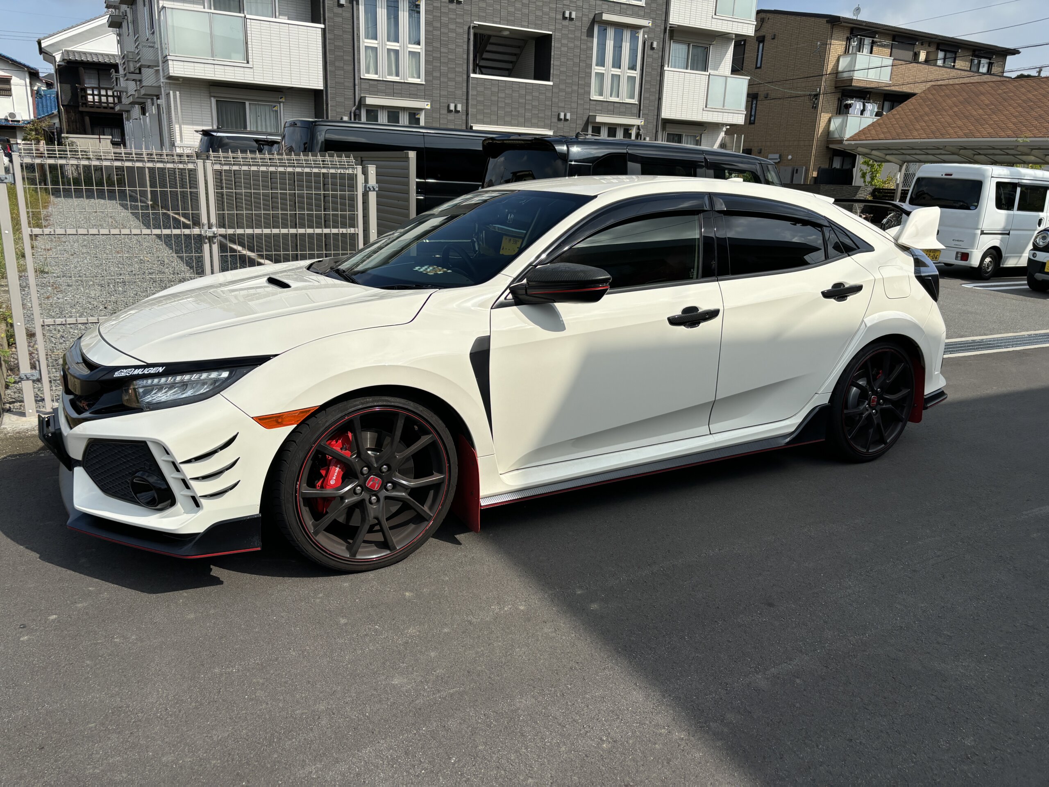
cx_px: 524
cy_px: 394
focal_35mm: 26
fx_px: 788
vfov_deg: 53.1
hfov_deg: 67.3
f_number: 1.6
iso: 50
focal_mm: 5.96
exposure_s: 1/3937
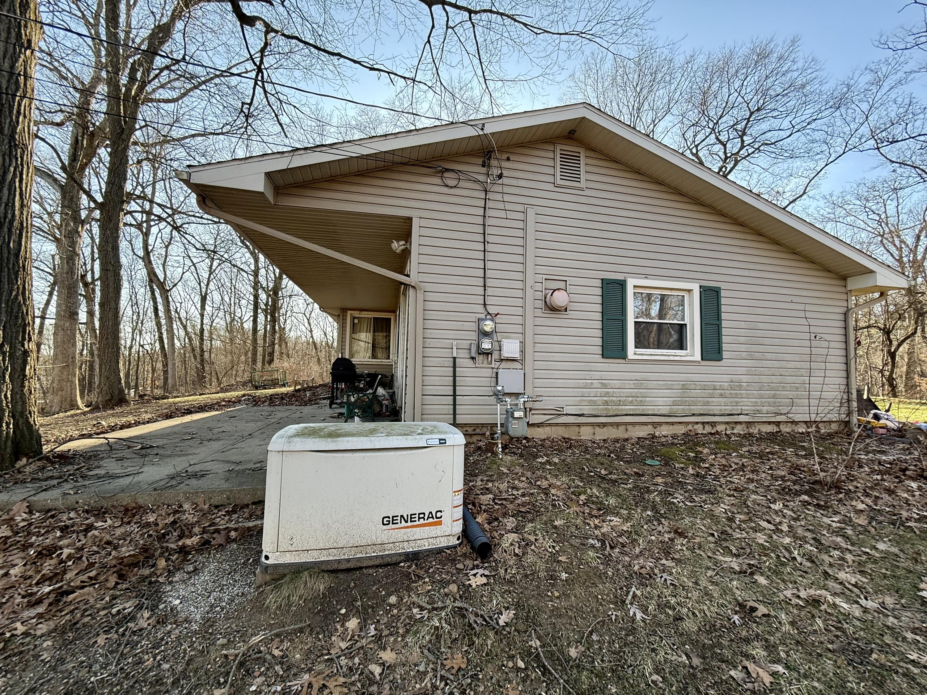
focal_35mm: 14
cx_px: 464
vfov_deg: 85.7
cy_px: 348
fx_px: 375
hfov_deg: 102.1
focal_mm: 2.22
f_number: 2.2
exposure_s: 1/217
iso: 64
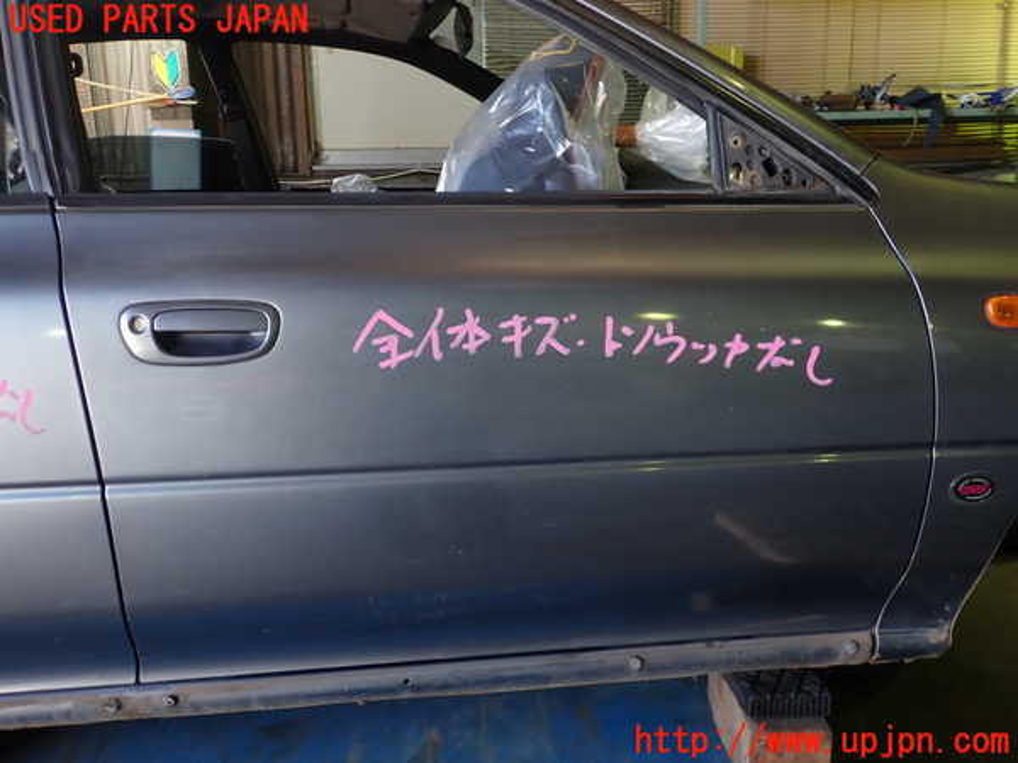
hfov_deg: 60.0
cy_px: 382
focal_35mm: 30
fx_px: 882
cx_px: 509
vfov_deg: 46.8
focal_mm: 5.4
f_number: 2.3
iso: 200
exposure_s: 1/60
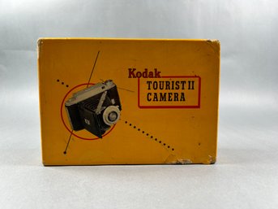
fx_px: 209
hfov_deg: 67.3
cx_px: 139
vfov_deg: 53.0
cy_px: 104
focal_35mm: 26
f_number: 1.5
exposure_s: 1/359
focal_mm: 5.7
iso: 50
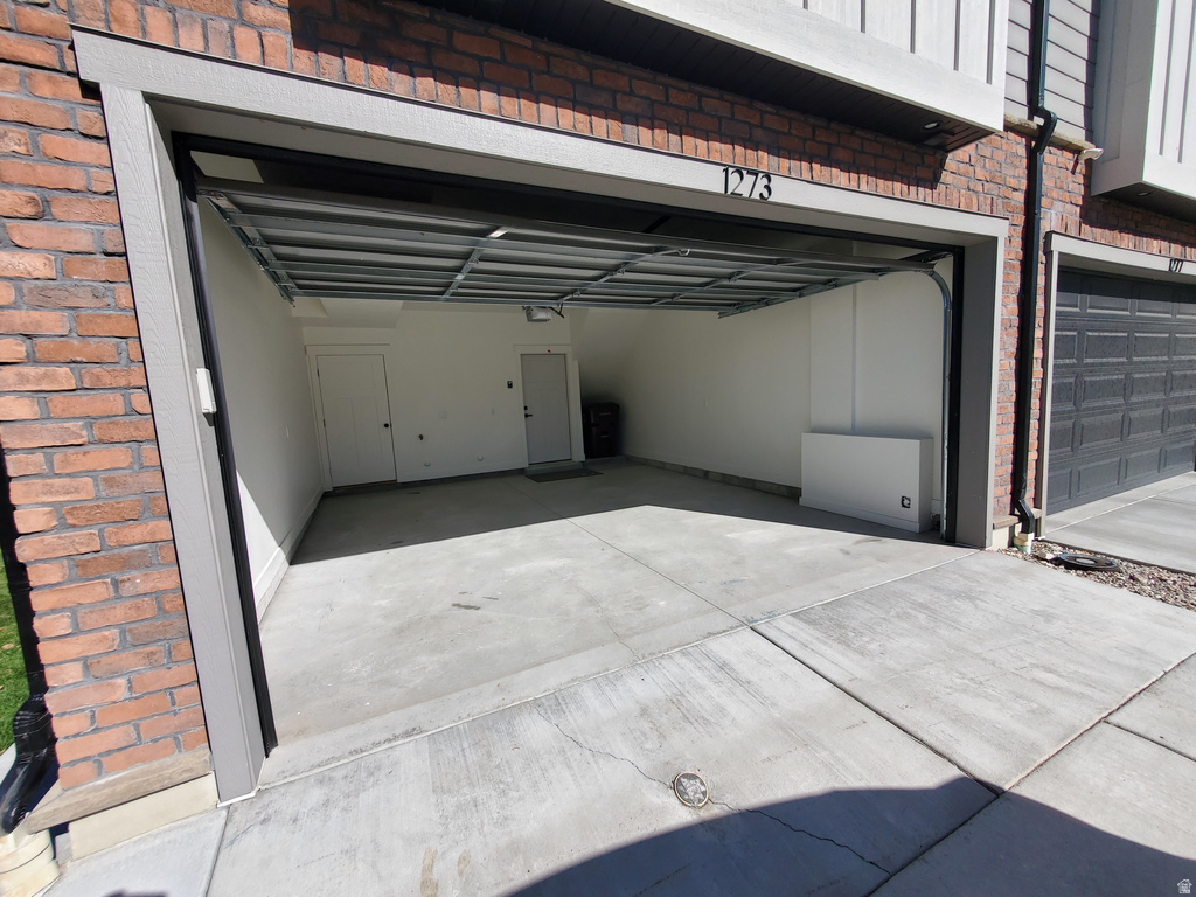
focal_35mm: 13
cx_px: 598
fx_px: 449
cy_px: 448
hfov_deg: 106.2
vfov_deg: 89.9
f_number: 2.2
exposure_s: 1/1114
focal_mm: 1.8
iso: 50
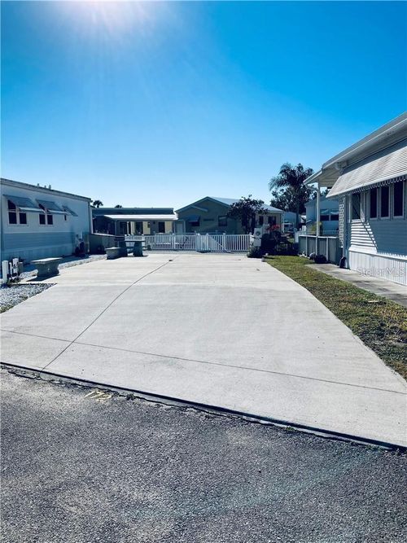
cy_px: 272
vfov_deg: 63.5
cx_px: 204
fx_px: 439
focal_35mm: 28
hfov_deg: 49.7
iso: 25
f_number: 1.8
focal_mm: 3.99
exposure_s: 1/4808
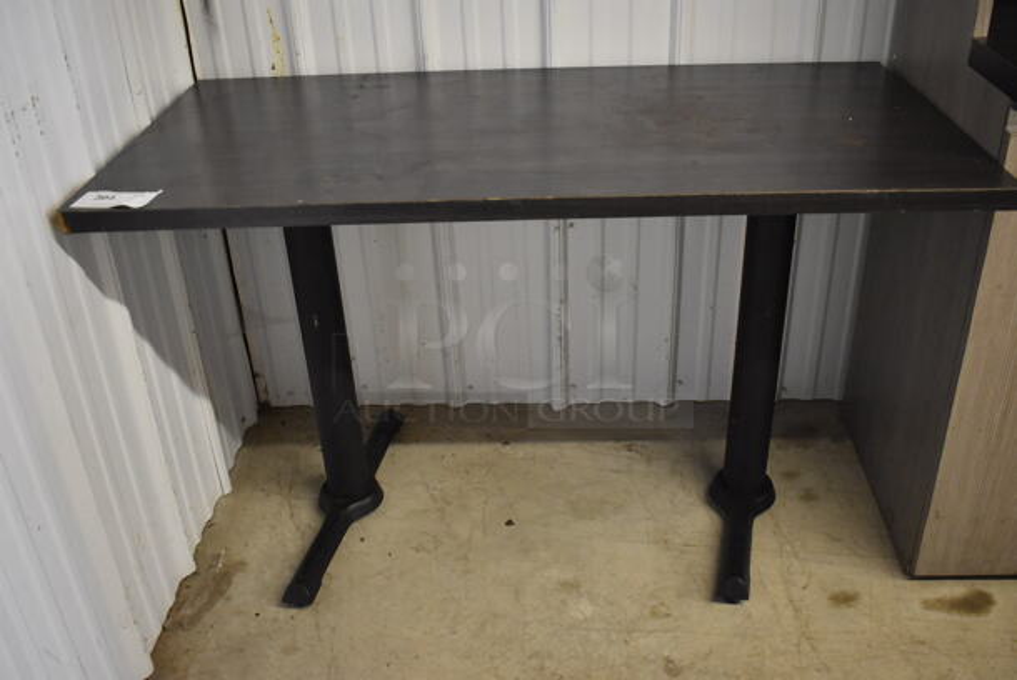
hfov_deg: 55.1
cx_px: 508
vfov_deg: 38.4
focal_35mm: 34
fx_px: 976
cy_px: 340
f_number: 3.8
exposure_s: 1/125
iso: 4000
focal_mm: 23
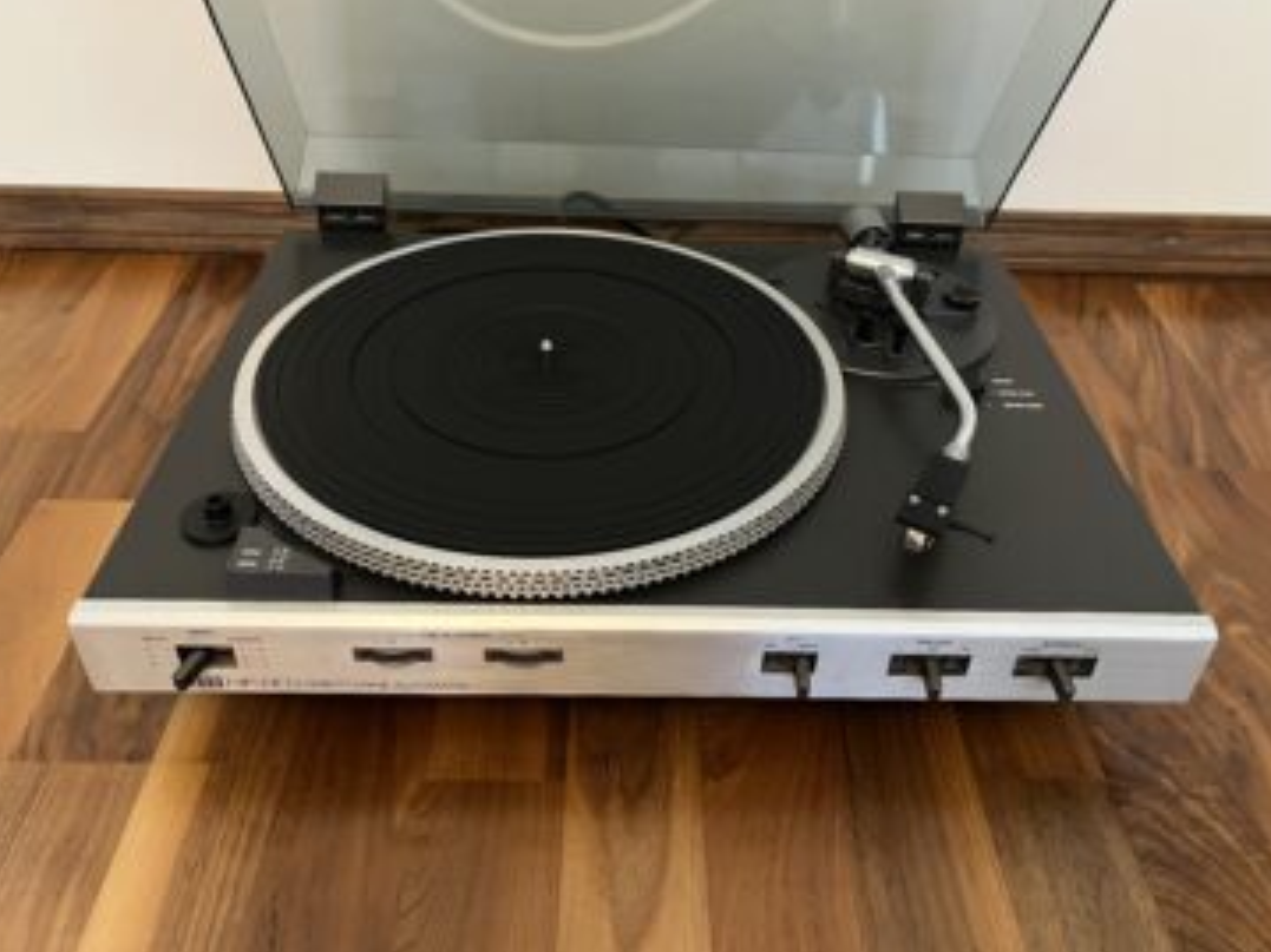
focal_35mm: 29
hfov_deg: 61.7
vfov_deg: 48.2
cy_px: 435
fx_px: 1064
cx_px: 651
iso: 640
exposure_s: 1/33
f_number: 1.6
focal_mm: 5.1
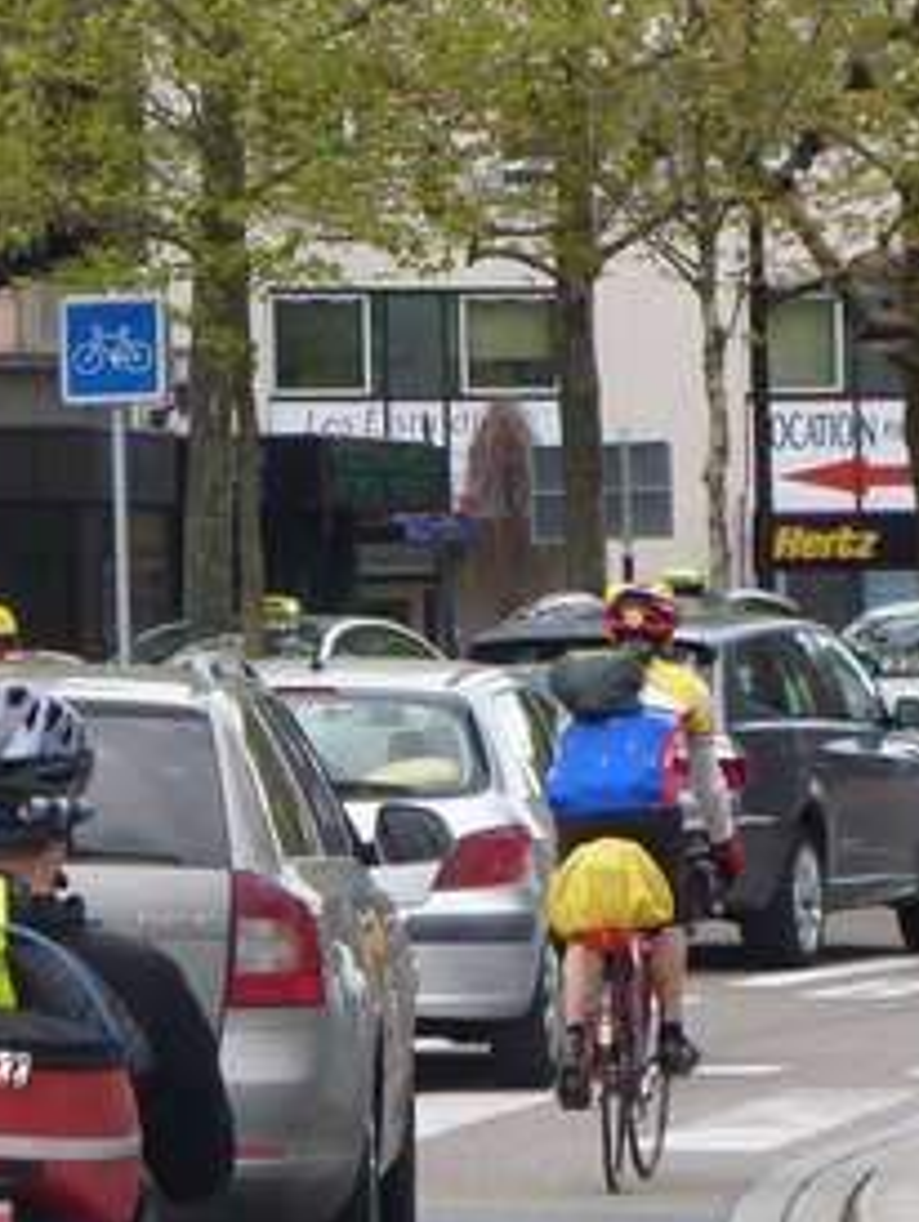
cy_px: 856
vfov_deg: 6.5
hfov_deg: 4.9
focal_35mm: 304
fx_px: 10744
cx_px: 250
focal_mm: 15.8
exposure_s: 1/200
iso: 160
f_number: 4.3
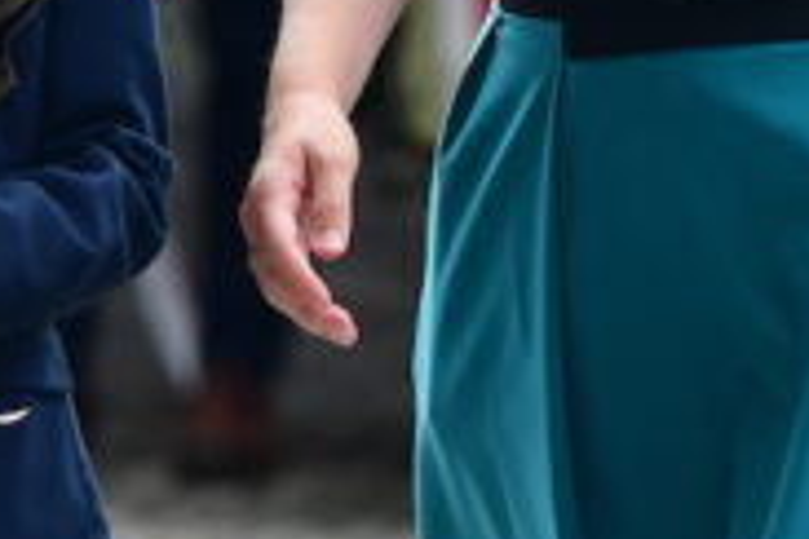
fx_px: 15595
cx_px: 469
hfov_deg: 3.0
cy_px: -455
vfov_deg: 2.0
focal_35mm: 694
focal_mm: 110
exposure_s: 1/1000
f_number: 2.8
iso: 320
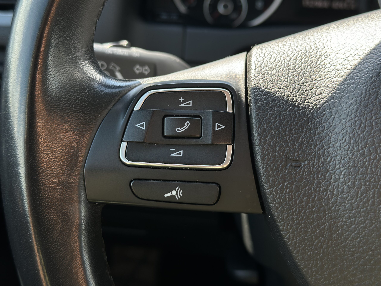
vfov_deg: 30.3
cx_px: 190
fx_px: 528
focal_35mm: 48
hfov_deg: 39.7
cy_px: 143
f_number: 1.78
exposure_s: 1/349
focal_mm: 6.86
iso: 80
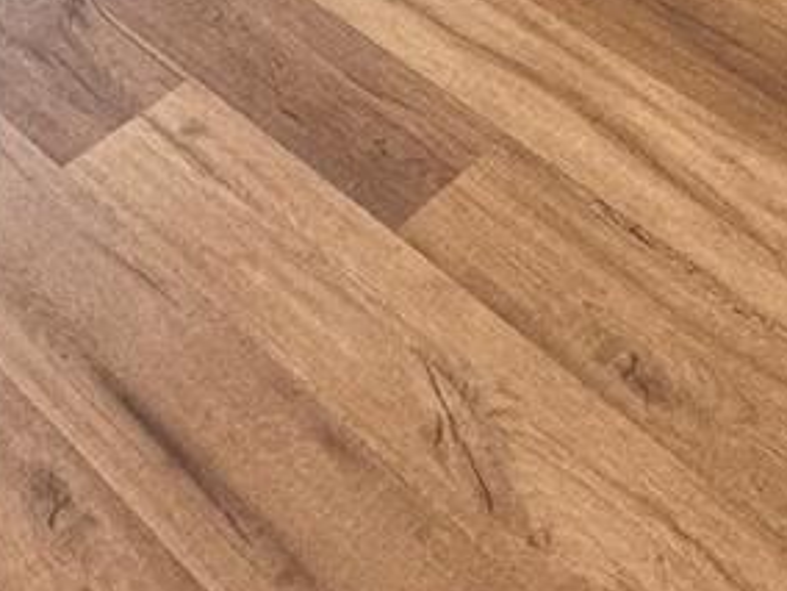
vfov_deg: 12.6
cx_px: 139
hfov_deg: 24.3
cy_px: -974
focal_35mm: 79
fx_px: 1796
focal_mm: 2.22
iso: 125
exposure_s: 1/120
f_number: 2.2
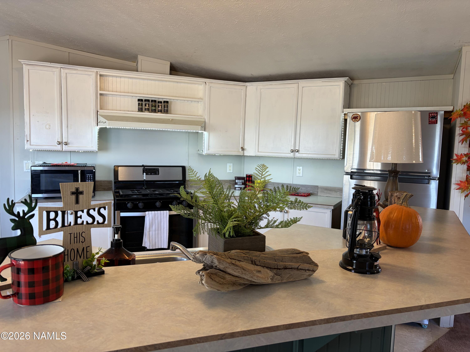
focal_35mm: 26
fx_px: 353
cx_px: 235
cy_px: 176
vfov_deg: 53.1
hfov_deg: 67.3
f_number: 1.6
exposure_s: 1/60
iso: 80
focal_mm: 5.96
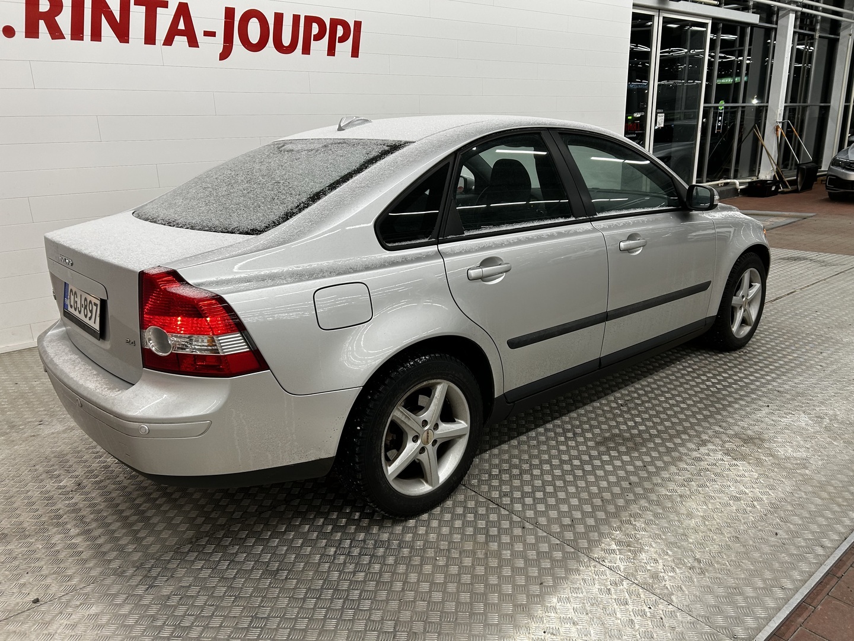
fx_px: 641
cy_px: 320
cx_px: 427
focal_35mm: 26
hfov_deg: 67.3
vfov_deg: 53.1
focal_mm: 5.7
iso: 80
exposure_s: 1/100
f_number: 1.5
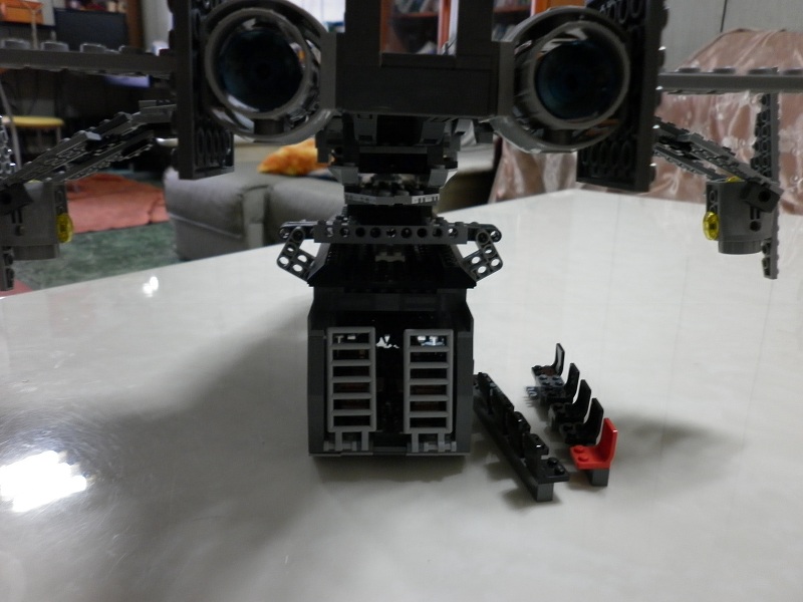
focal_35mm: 28
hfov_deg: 63.4
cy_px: 301
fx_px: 650
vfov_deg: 49.7
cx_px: 402
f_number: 2.8
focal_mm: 5
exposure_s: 1/20
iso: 200
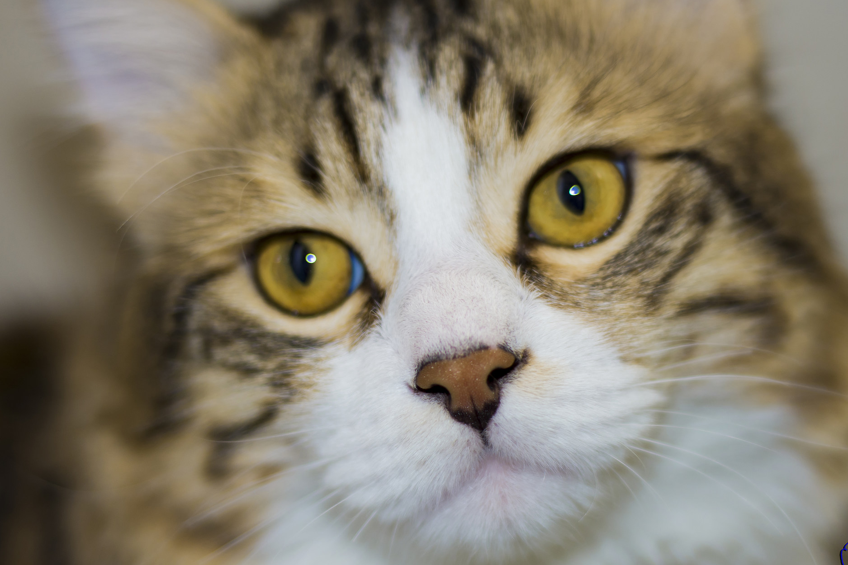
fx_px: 2261
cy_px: 291
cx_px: 376
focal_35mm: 96
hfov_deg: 21.2
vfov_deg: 14.3
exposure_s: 1/125
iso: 250
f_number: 1.8
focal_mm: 50
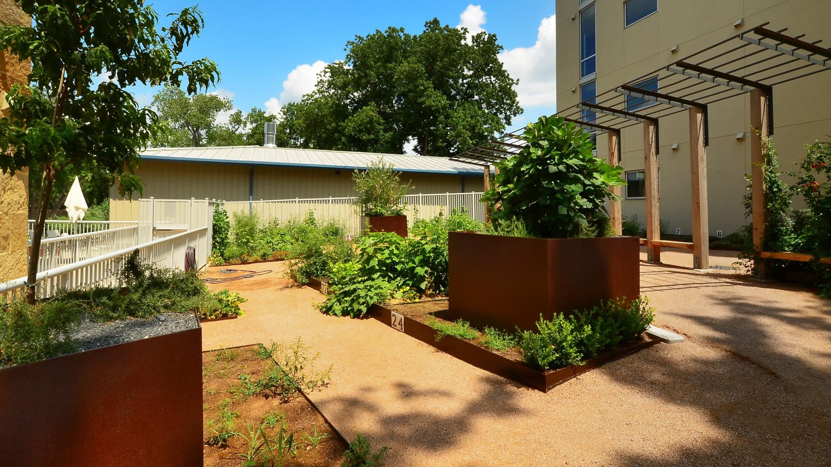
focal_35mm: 18
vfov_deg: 62.0
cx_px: 417
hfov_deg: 94.2
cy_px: 199
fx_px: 386
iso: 200
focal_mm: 11
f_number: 22
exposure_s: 1/50
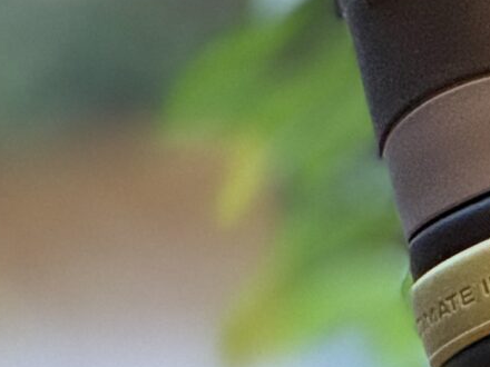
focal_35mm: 582
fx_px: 8238
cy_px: 647
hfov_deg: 3.4
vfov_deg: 2.5
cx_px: 1309
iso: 640
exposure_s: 1/50
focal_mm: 16.89
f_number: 2.8
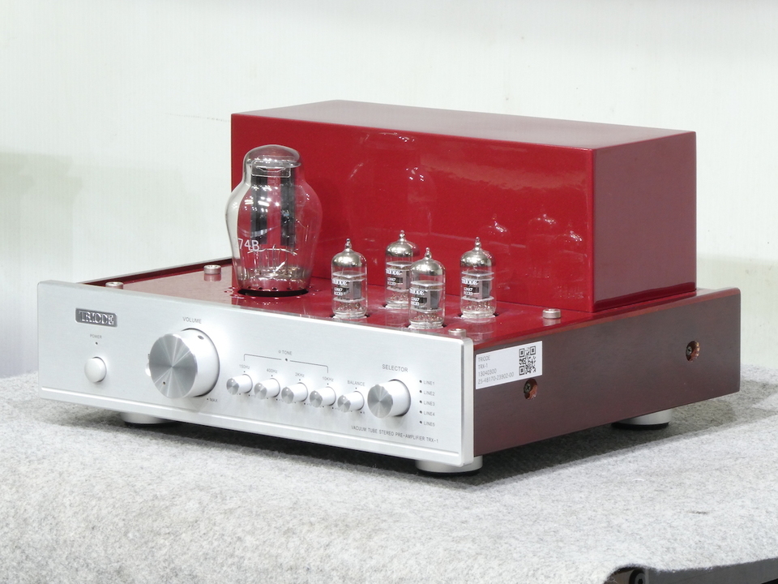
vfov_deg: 8.0
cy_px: 292
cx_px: 389
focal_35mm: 185
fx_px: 4158
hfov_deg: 10.7
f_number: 8
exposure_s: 1/1.6
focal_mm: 33.2
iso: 200
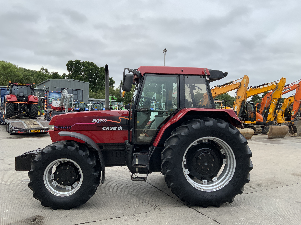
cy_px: 112
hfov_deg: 61.7
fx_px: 252
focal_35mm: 29
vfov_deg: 48.2
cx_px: 150
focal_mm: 3
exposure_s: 1/242
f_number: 1.8
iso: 16
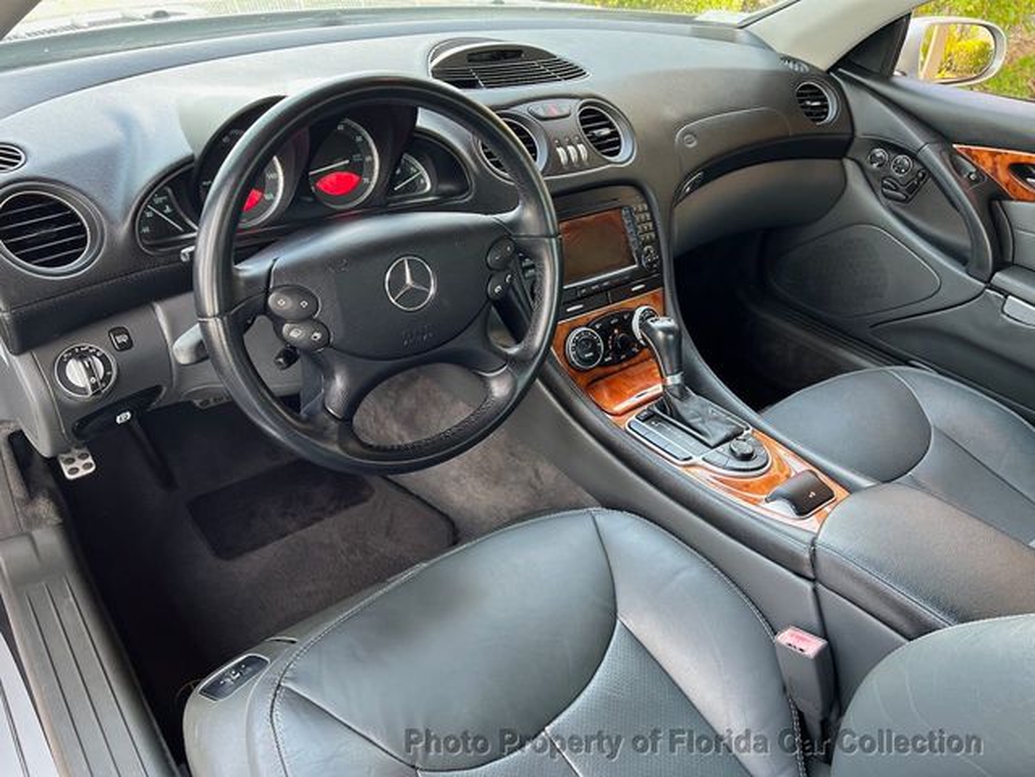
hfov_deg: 67.3
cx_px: 518
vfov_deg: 53.1
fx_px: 777
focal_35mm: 26
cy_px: 388
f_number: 1.5
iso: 125
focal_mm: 5.7
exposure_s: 1/121
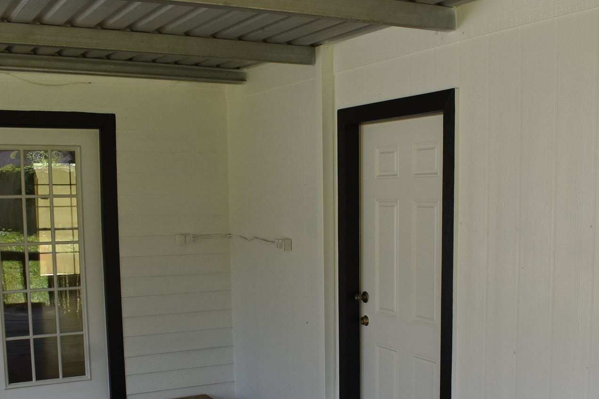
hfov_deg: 42.6
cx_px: 345
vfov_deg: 28.7
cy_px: 306
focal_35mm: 46
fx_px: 765
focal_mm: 18
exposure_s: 1/250
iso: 400
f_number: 8
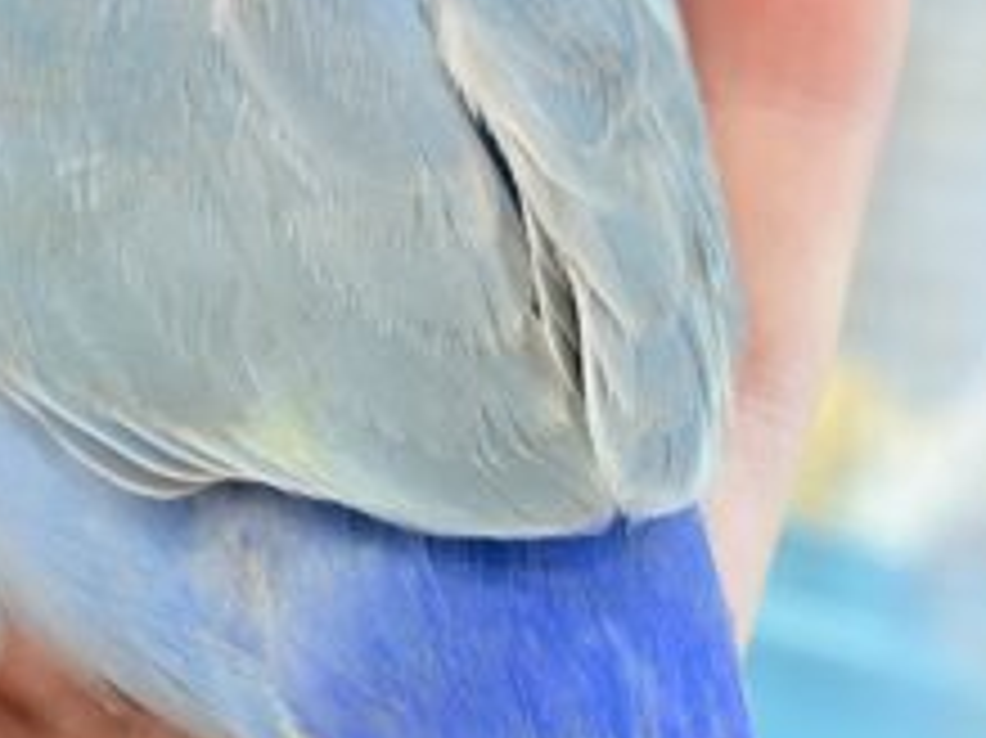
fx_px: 4327
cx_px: 837
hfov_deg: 12.9
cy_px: 716
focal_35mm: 152
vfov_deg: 9.7
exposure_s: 1/50
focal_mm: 5.96
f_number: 1.6
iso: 50
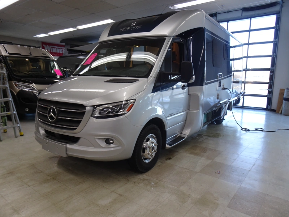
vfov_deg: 56.8
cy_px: 108
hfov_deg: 71.6
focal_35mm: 24
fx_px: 200
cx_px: 144
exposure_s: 1/50
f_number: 3.5
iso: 80
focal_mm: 4.1
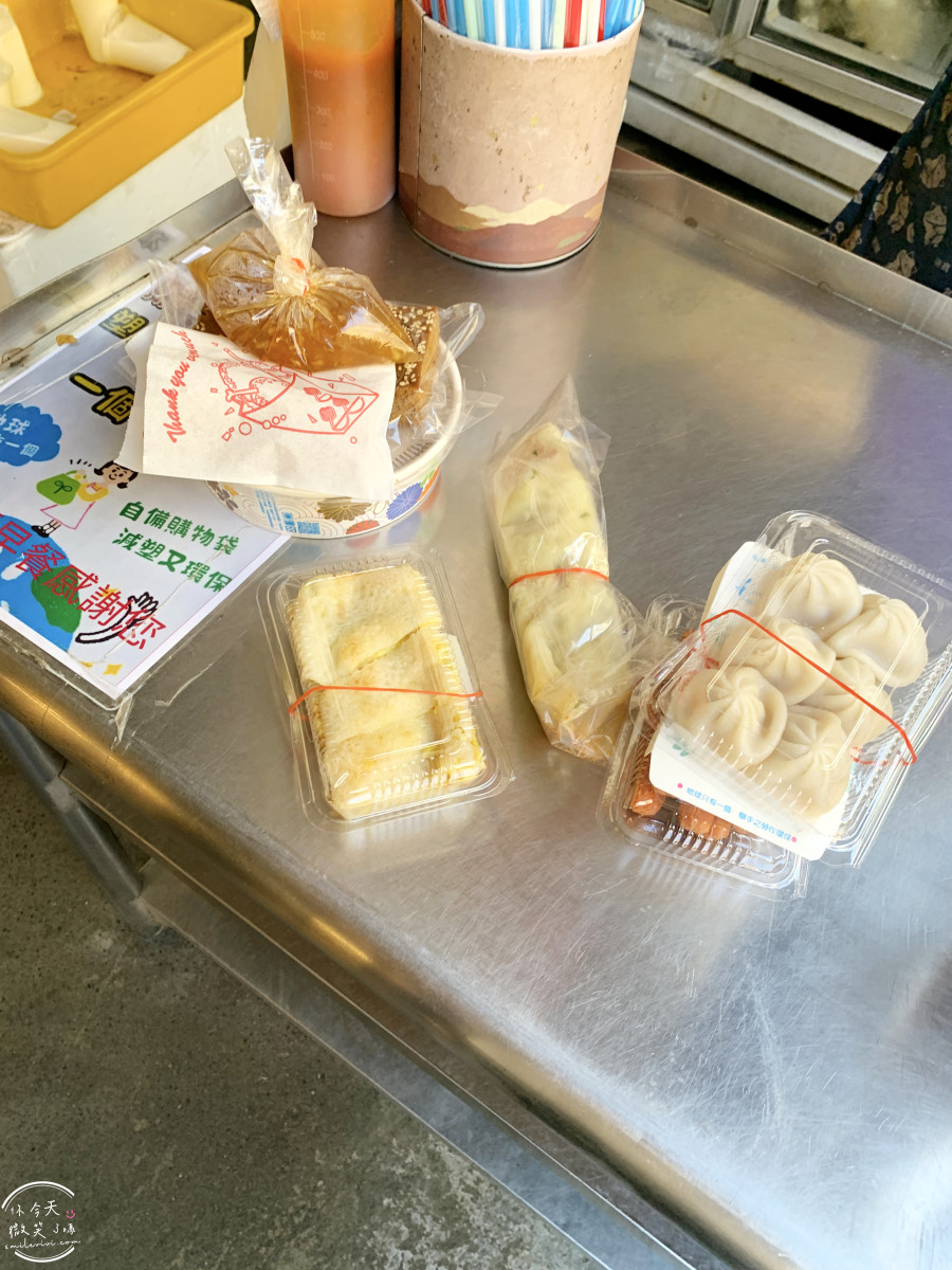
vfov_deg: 67.3
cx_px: 476
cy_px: 635
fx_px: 953
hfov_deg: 53.1
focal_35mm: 26
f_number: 1.8
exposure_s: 1/121
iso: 64
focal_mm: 4.25
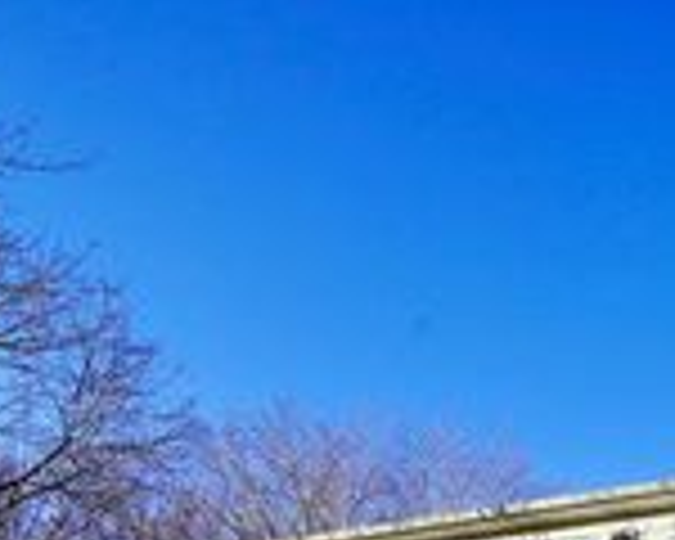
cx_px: 774
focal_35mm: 47
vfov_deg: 26.1
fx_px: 939
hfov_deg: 33.5
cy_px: 745
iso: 100
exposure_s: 1/160
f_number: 10
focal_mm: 15
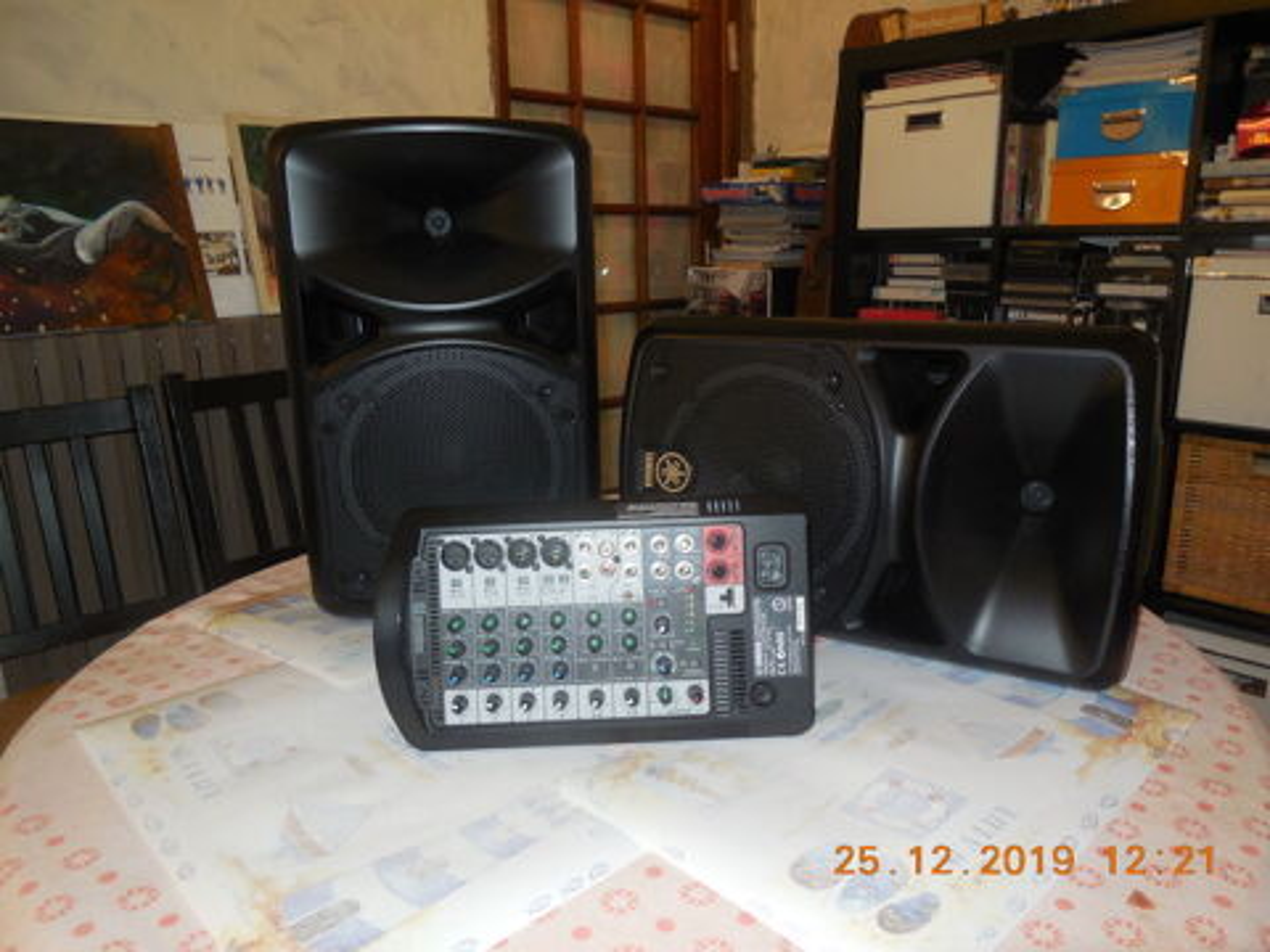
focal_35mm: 25
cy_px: 476
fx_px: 917
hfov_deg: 69.4
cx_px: 635
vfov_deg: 54.9
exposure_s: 1/25
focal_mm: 4.5
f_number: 3.1
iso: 200
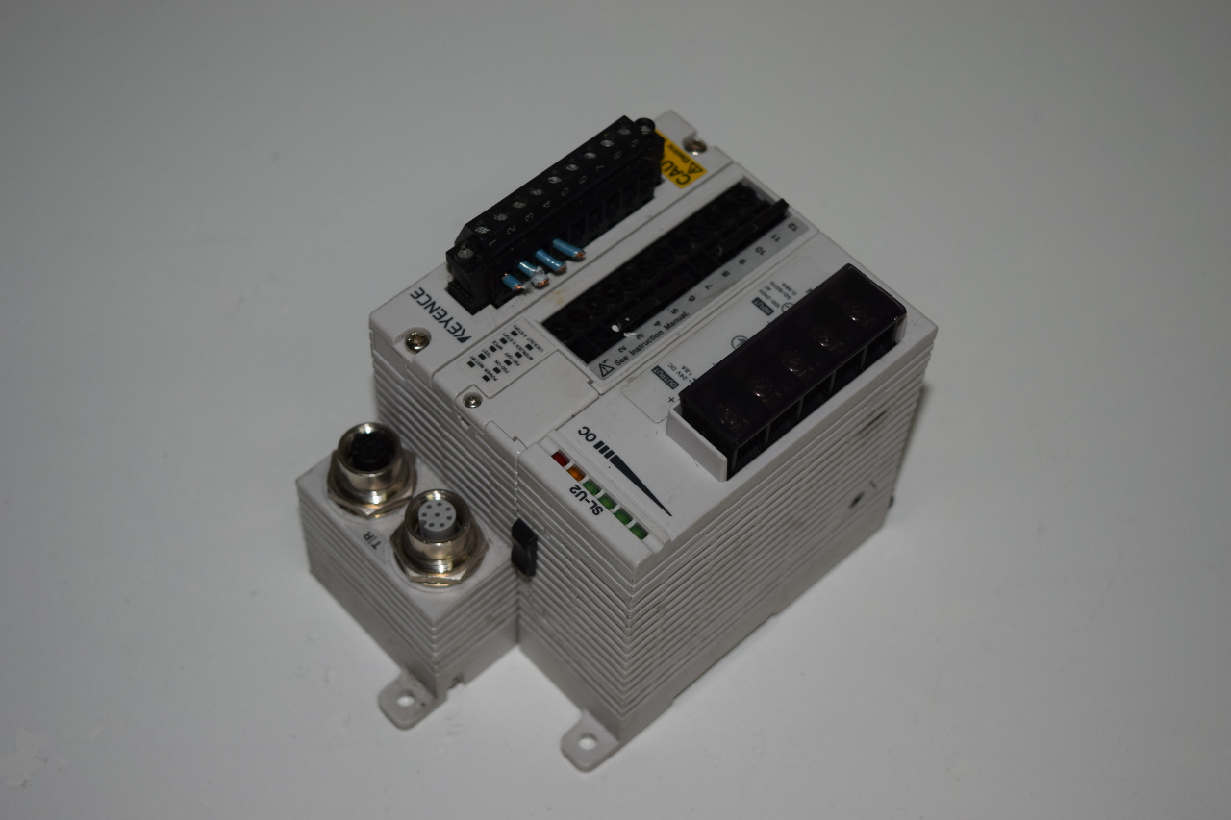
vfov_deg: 22.6
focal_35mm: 60
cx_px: 616
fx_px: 2051
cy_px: 410
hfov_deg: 33.4
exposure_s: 1/100
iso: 280
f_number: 5
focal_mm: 40
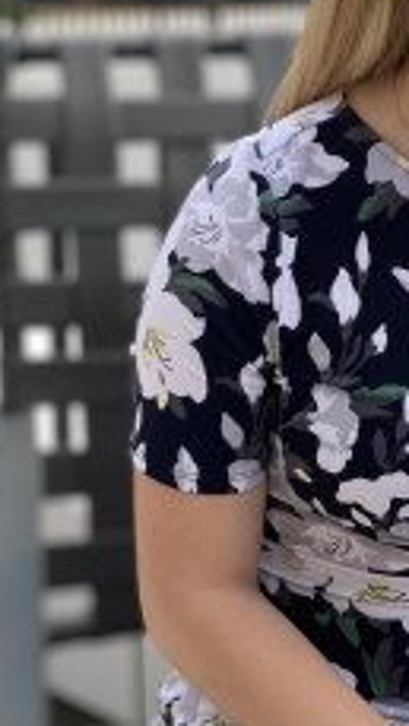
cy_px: 209
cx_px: 193
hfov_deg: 15.1
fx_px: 1541
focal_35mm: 80
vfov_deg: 26.3
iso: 20
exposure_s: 1/759
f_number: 1.8
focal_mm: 3.99
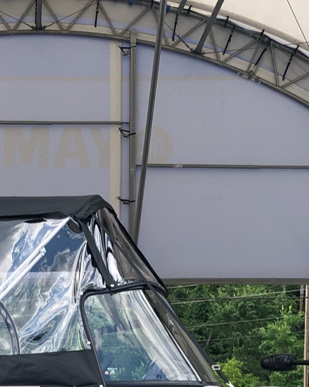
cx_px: -5
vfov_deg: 19.7
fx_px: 1063
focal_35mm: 93
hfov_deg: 16.2
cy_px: 426
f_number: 1.8
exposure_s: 1/436
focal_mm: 4
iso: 20
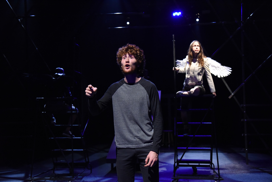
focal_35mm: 48
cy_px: 91
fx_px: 363
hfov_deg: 41.1
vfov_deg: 28.1
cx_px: 136
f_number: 4.5
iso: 6400
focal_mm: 48
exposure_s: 1/160
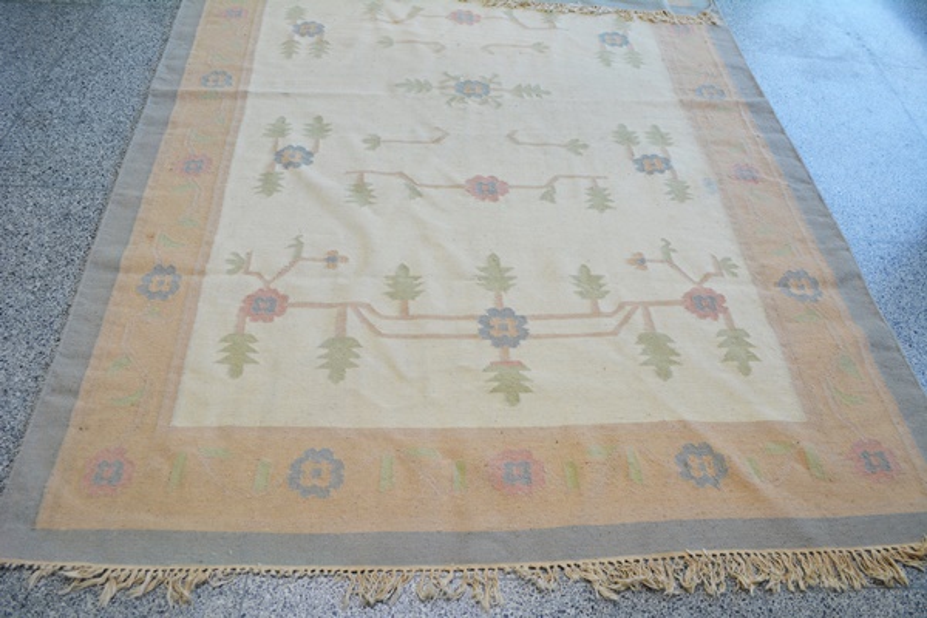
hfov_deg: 67.4
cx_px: 464
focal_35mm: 27
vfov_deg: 47.9
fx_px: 695
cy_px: 309
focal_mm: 18
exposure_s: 1/125
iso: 280
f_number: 5.6
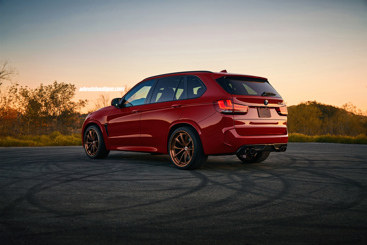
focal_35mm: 43
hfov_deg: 45.4
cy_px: 122
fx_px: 438
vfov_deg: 31.2
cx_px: 184
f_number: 4.5
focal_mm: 43
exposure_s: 1/80
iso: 400
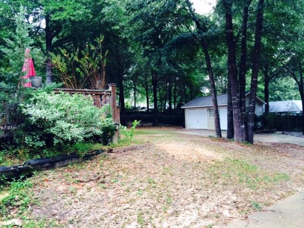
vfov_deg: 46.8
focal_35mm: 30
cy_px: 114
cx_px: 152
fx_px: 263
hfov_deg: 60.0
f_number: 2.2
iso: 125
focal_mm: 4.12
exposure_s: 1/30
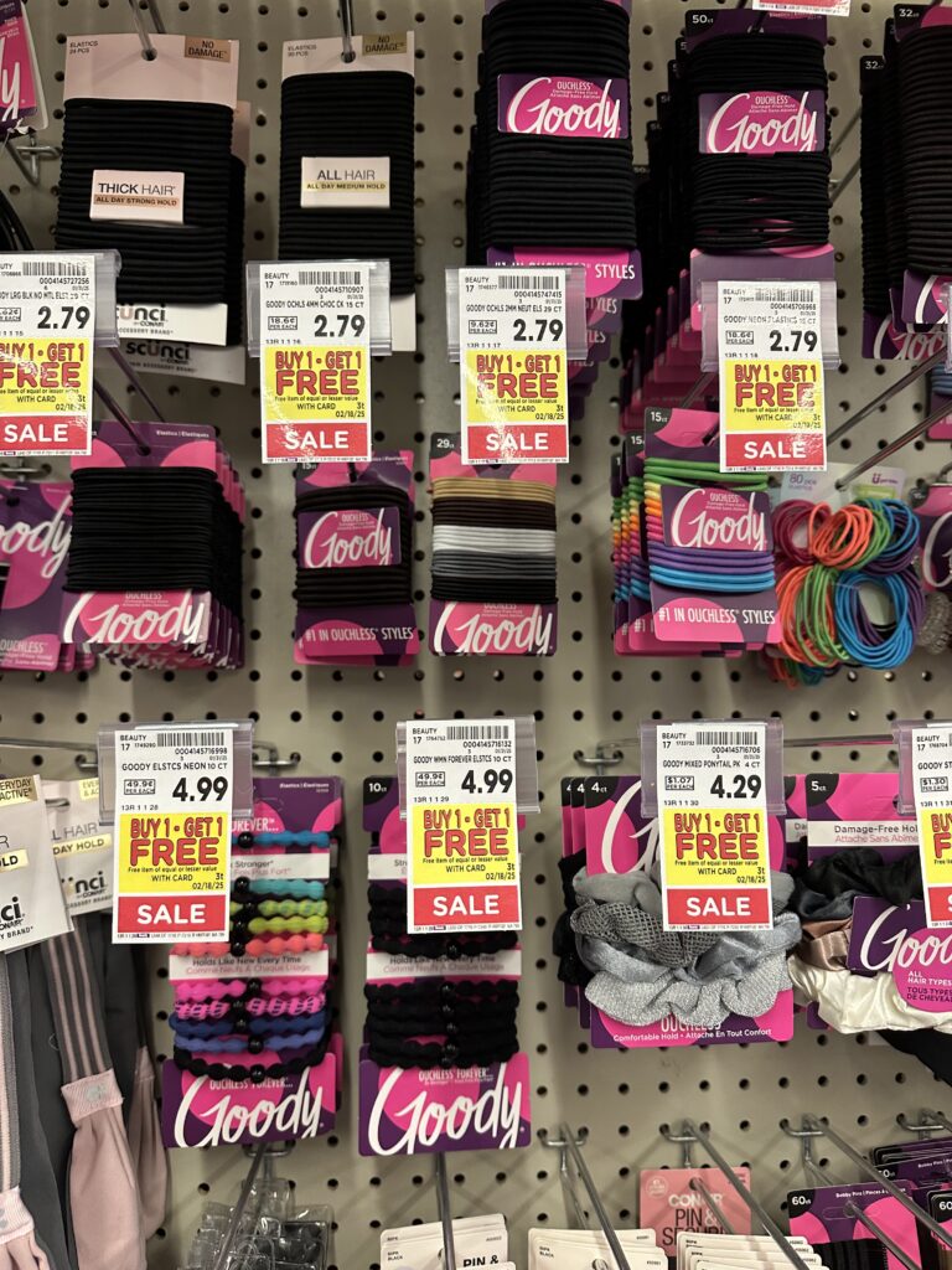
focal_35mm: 24
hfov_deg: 56.8
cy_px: 635
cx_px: 476
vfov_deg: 71.6
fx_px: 880
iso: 250
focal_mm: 6.86
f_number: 1.78
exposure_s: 1/60
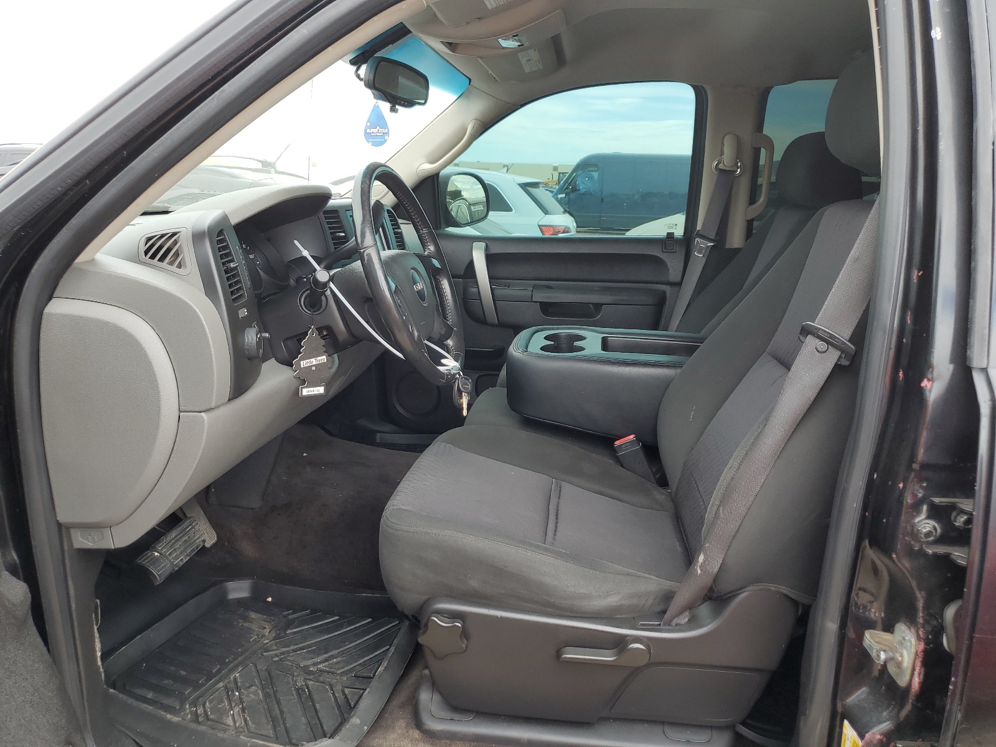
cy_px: 374
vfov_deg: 53.1
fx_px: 748
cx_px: 498
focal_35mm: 26
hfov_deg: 67.3
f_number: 1.5
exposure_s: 1/244
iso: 50
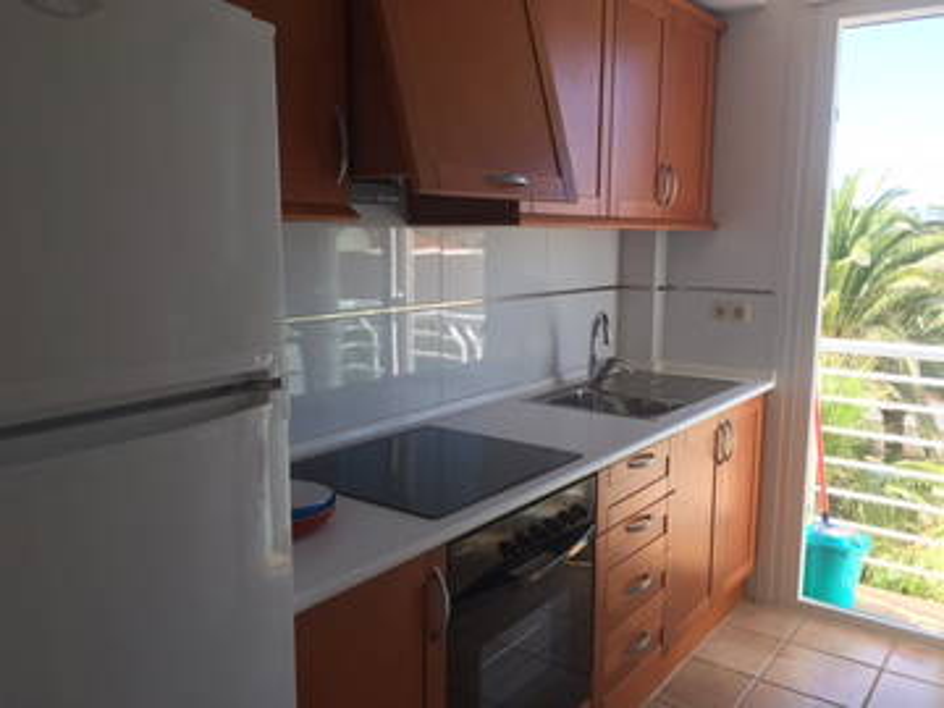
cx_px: 472
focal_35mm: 29
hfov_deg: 61.7
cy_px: 354
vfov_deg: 48.2
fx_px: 791
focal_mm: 4.15
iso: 25
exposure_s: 1/130
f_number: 2.2
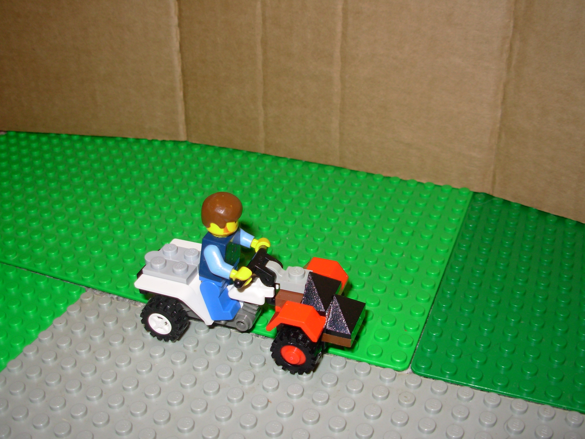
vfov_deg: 37.7
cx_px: 292
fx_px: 642
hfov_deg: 49.0
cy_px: 220
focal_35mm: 38
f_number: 2.9
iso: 50
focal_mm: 6.3
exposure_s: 1/32
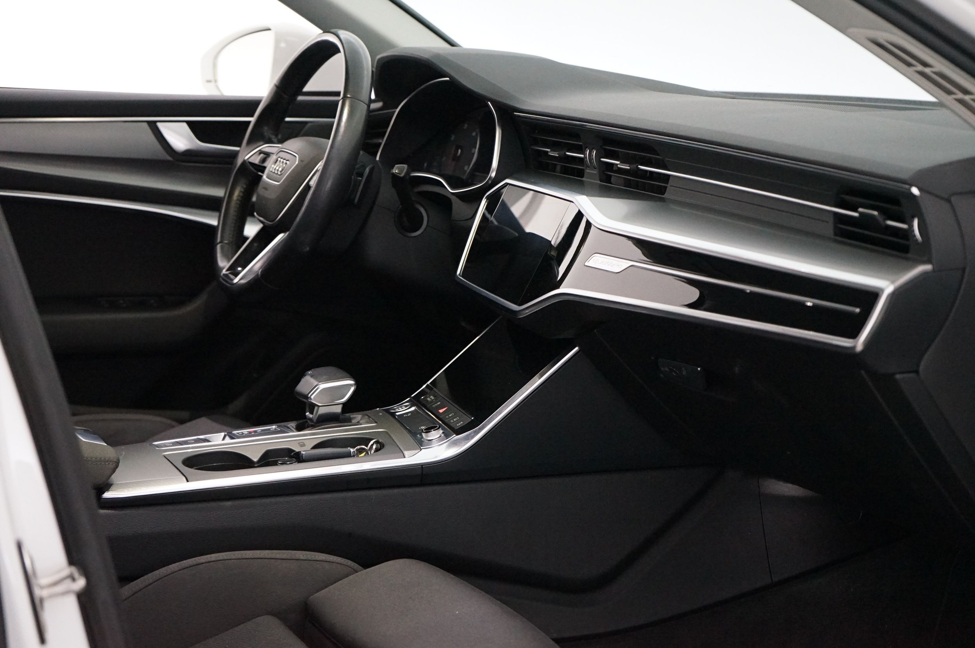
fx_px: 1867
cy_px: 324
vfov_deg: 19.7
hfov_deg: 29.3
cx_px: 488
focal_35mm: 69
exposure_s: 1/40
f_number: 5.6
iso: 6400
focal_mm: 69
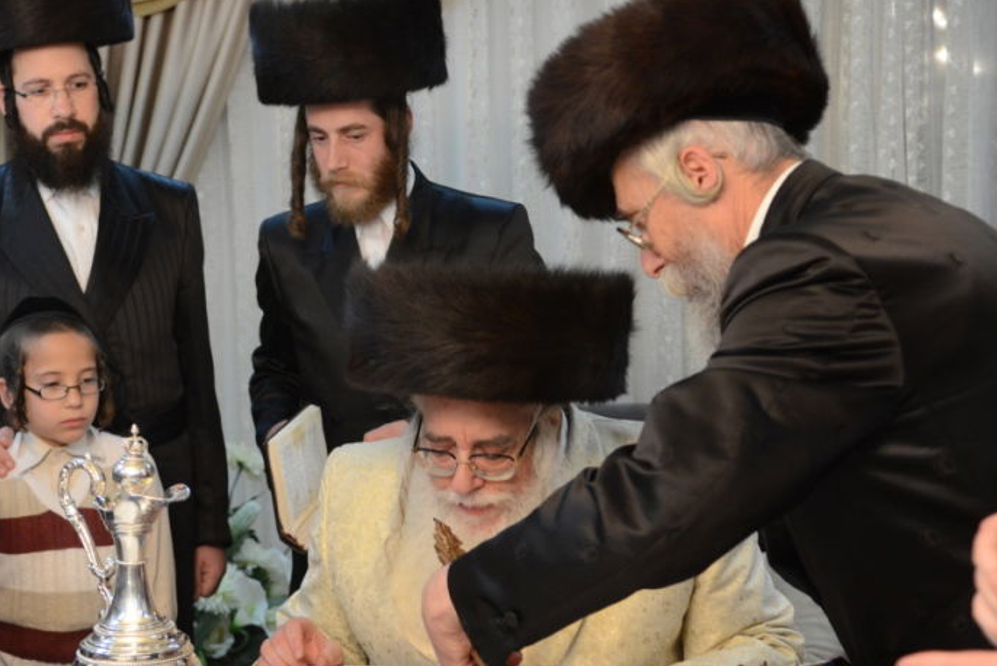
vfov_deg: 20.3
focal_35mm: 67
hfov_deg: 29.9
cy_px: 403
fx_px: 1856
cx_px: 363
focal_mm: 30
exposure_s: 1/100
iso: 1250
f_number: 3.2
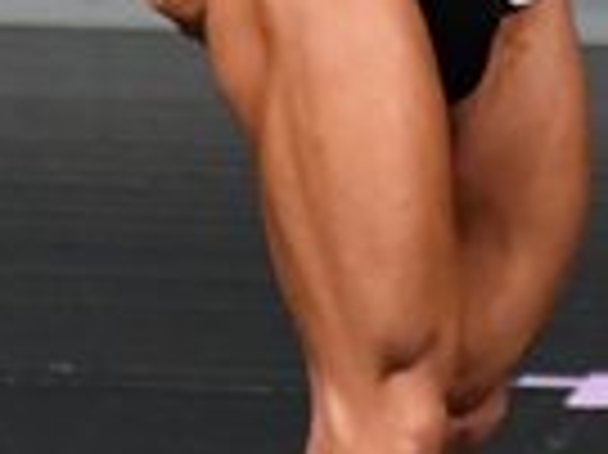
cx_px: 426
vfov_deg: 0.7
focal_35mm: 2065
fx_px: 36238
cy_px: -36
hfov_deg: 1.0
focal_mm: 250
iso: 4000
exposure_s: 1/400
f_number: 5.6
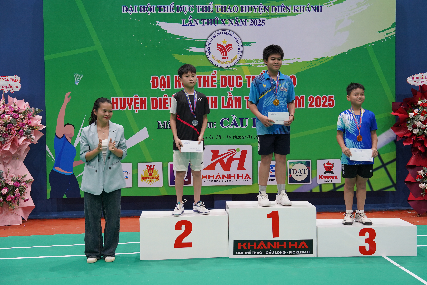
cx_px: 214
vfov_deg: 29.9
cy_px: 142
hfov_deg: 43.6
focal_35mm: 45
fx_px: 534
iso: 1600
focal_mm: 45
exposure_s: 1/160
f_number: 4
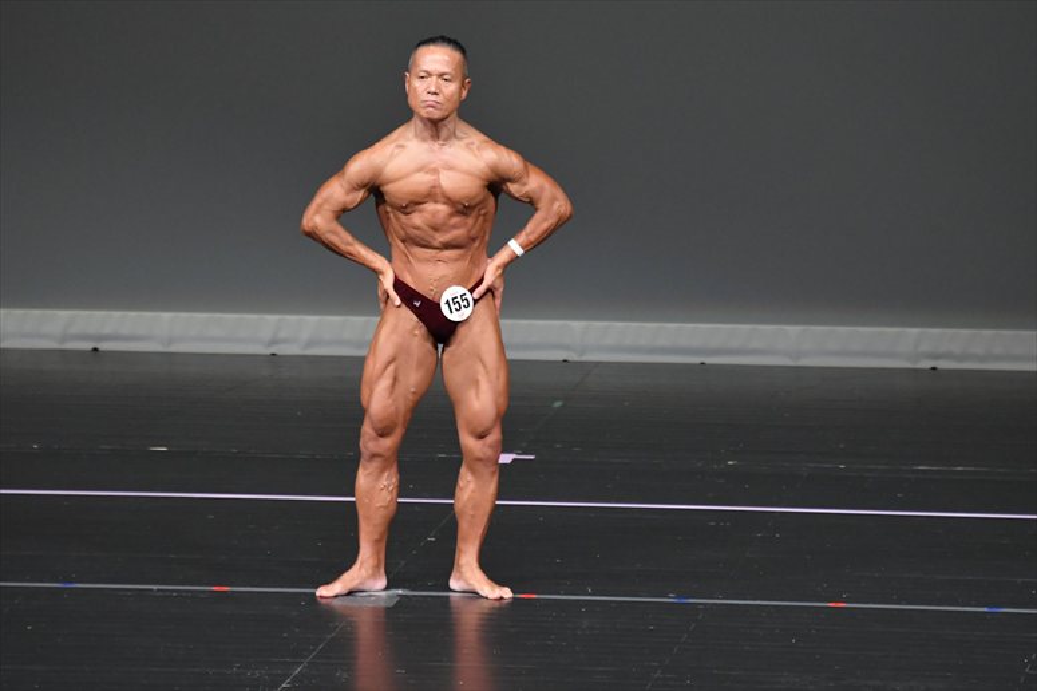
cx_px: 518
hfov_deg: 5.5
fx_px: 10797
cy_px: 346
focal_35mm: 375
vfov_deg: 3.7
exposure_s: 1/400
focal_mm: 250
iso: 4000
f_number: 5.6
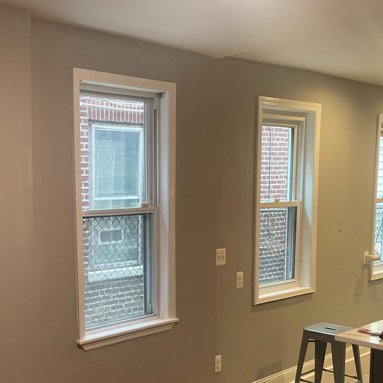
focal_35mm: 44
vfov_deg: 38.0
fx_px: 551
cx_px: 50
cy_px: 251
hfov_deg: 36.3
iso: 125
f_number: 1.6
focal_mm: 4.2
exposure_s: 1/60
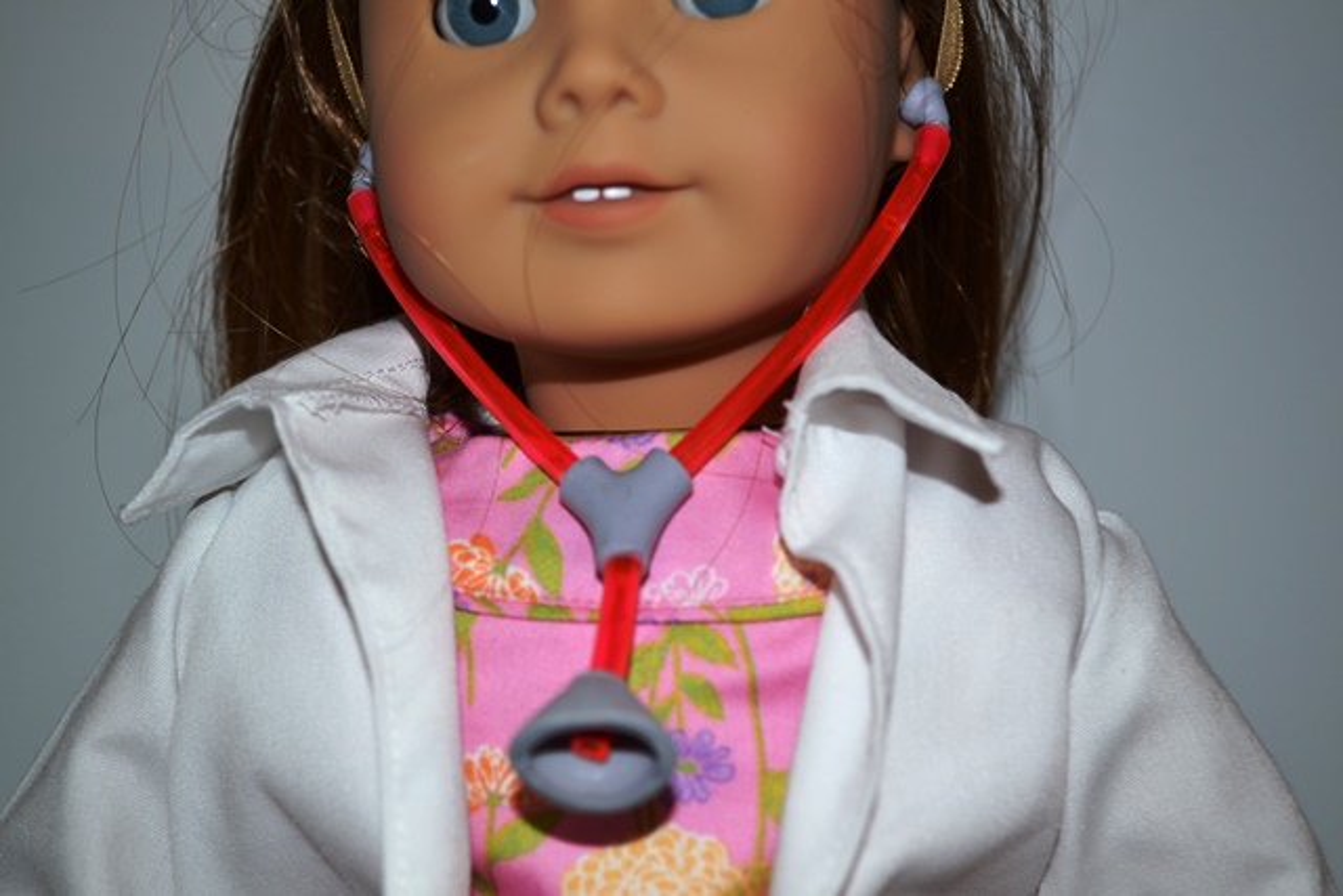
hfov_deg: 38.9
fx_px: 1903
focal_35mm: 51
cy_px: 448
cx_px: 672
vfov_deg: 26.5
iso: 280
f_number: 5
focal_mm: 34
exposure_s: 1/60
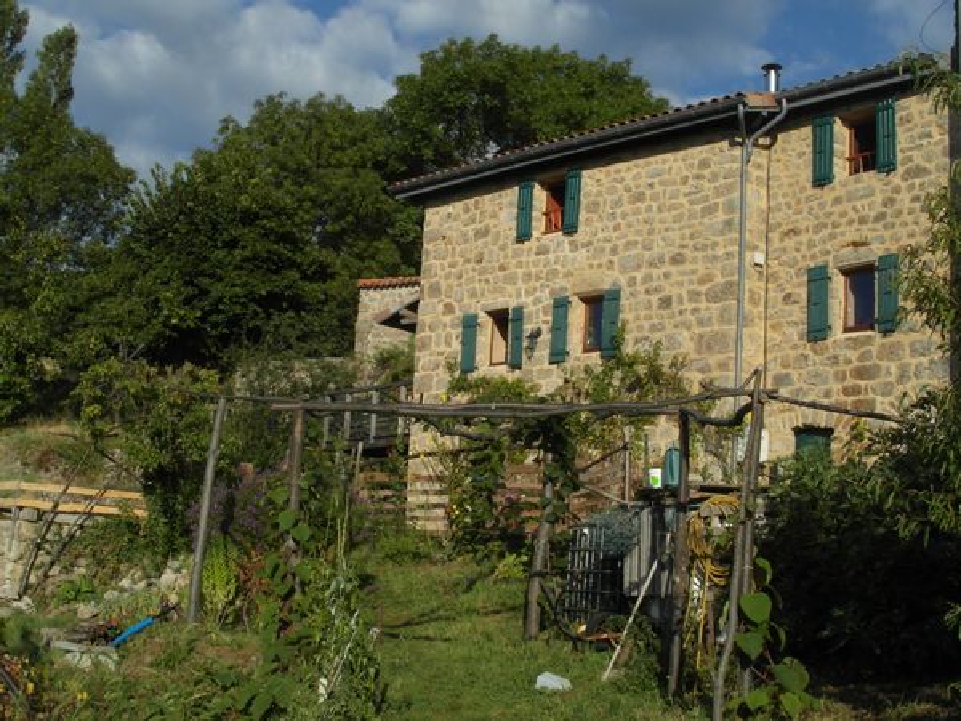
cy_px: 360
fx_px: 1471
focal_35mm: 53
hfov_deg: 36.2
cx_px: 480
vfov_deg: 27.5
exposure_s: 1/250
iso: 80
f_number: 7.6
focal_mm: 8.7
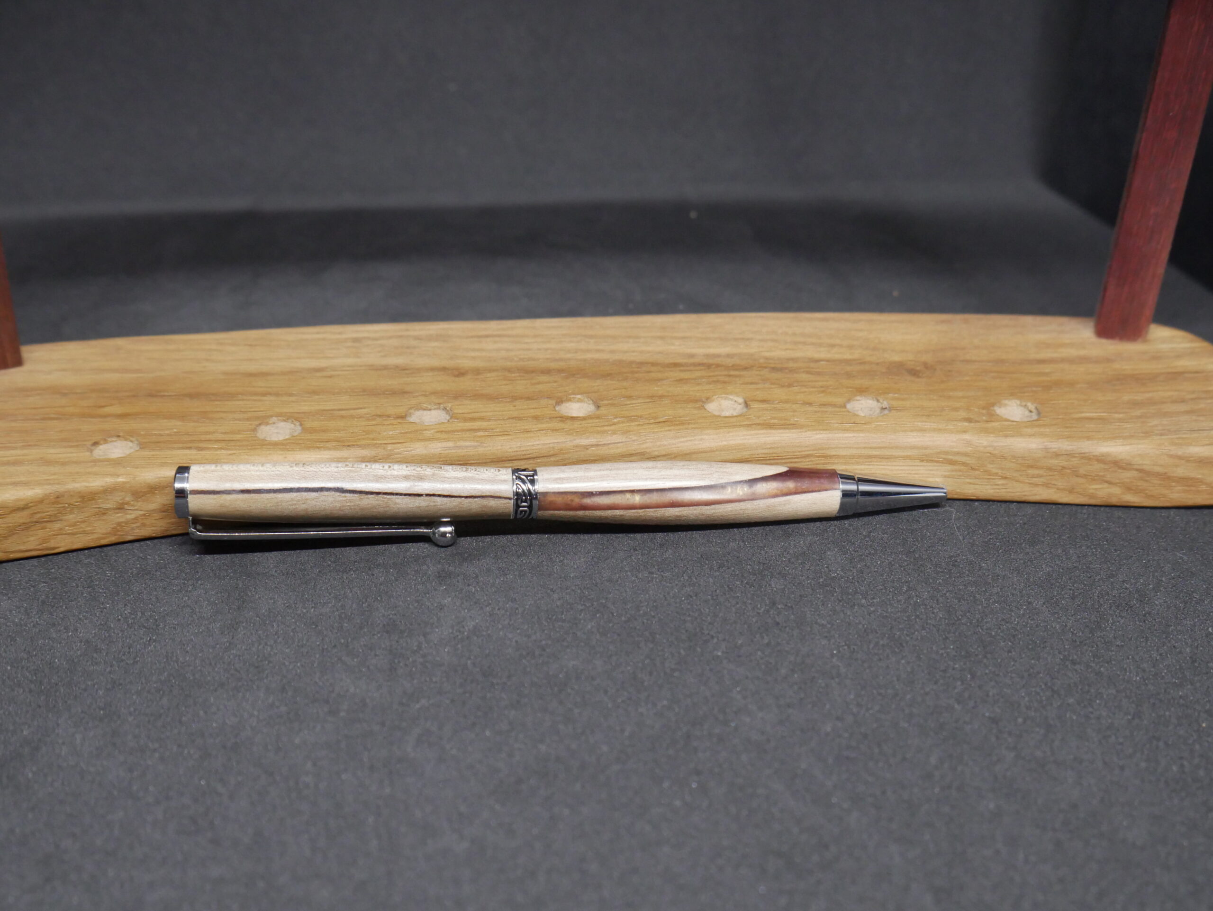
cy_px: 456
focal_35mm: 38
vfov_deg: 37.7
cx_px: 606
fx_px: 1332
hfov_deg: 49.0
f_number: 5.6
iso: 1600
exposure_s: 1/60
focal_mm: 19
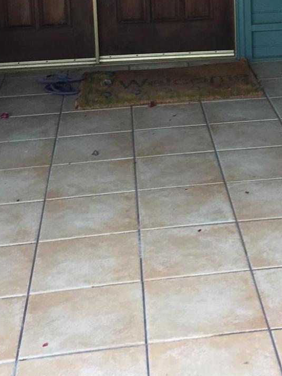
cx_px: 285
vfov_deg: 23.0
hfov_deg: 17.8
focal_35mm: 81
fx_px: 880
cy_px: -9
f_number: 2.2
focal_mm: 4.15
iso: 40
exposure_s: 1/120
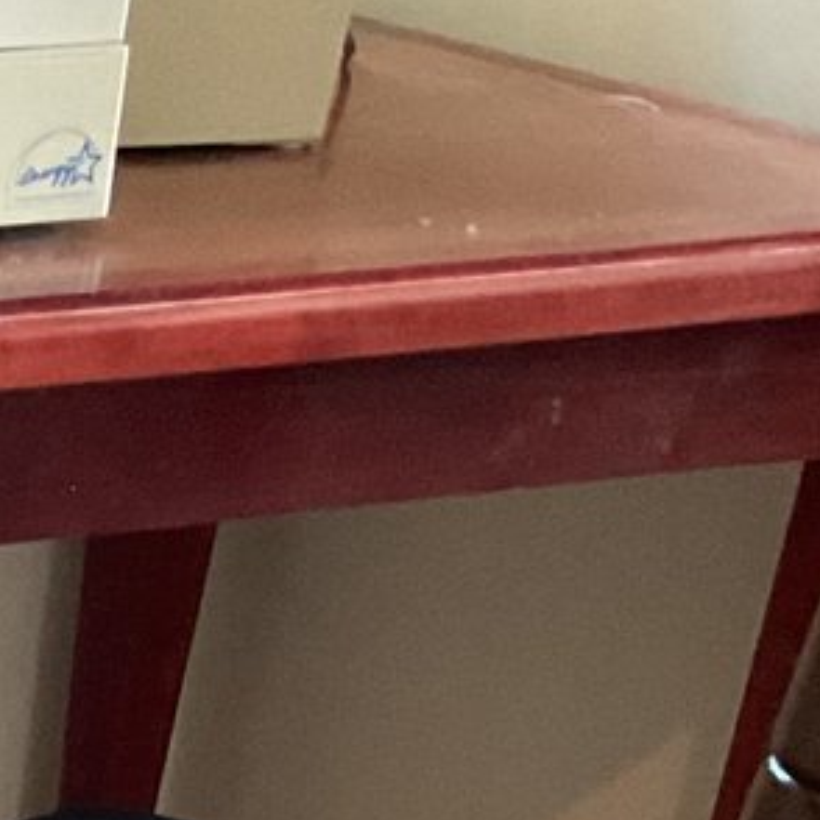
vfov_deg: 12.1
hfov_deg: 12.0
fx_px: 3538
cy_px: 1480
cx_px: -707
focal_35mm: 132
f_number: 1.8
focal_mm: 3
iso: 320
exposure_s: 1/30
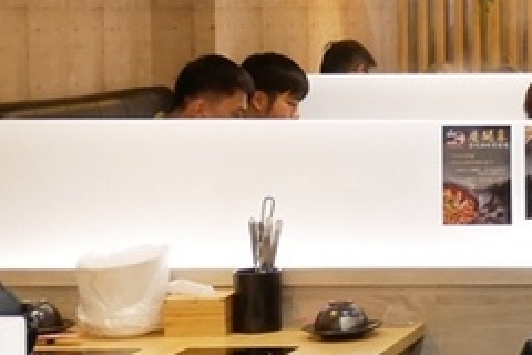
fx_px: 1832
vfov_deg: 11.0
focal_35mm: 124
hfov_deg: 14.7
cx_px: 915
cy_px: 77
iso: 1250
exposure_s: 1/60
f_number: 4
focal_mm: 17
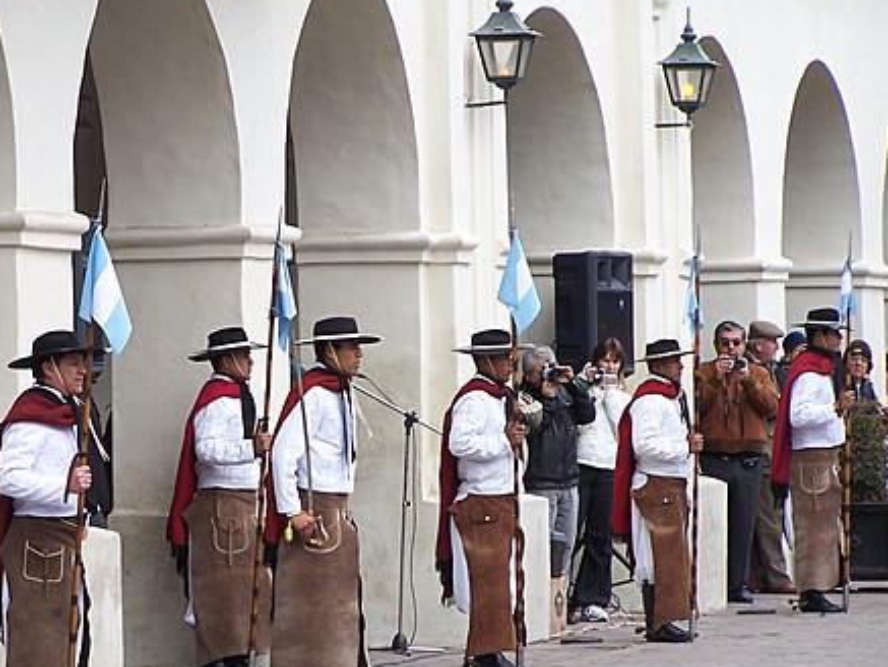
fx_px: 7108
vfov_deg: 5.4
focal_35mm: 277
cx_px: 272
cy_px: 435
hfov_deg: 7.1
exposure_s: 1/350
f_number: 3.2
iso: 80
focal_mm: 31.3
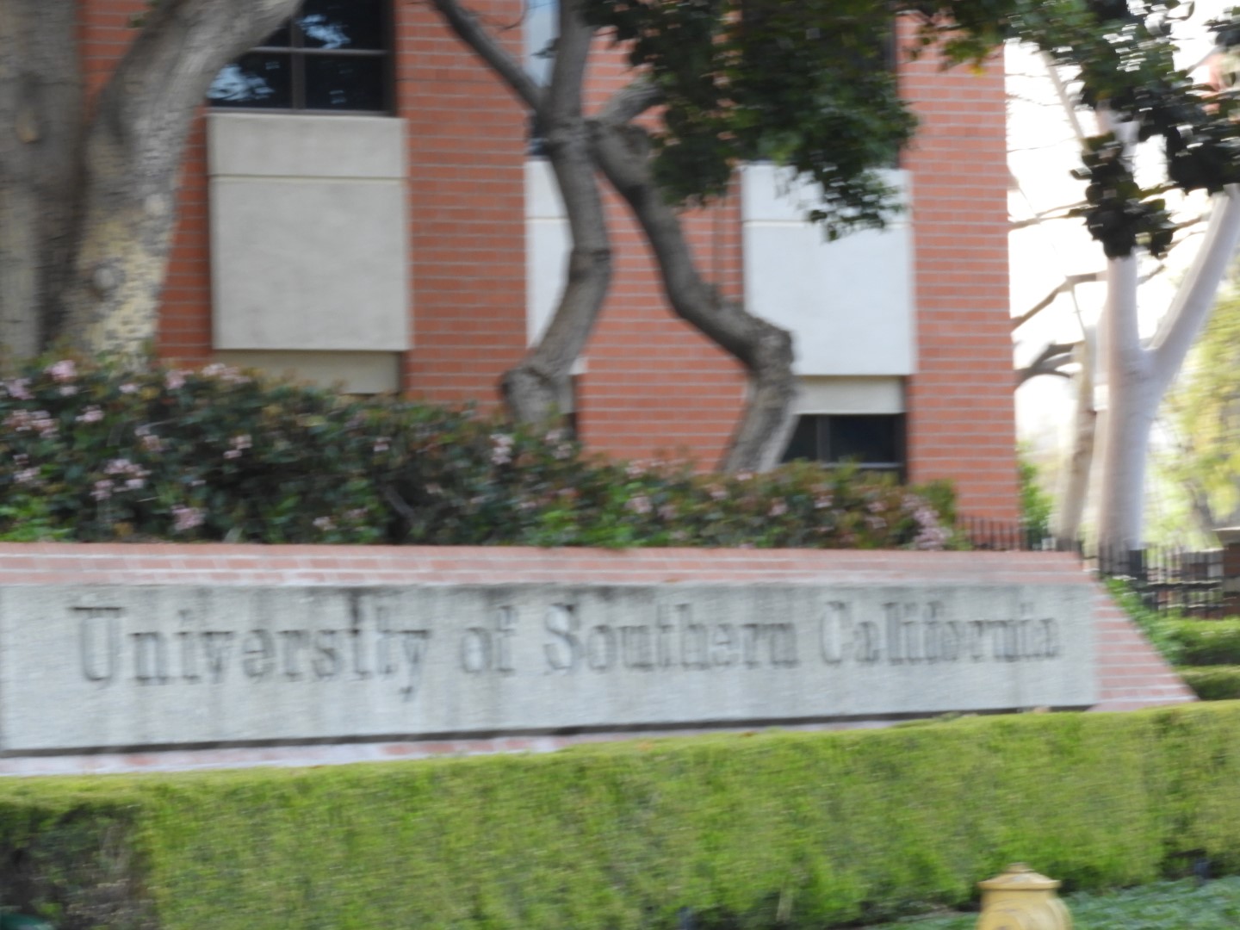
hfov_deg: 11.6
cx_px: 620
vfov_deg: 8.7
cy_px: 465
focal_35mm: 170
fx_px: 6090
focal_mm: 30.5
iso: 160
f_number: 5.2
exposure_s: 1/60
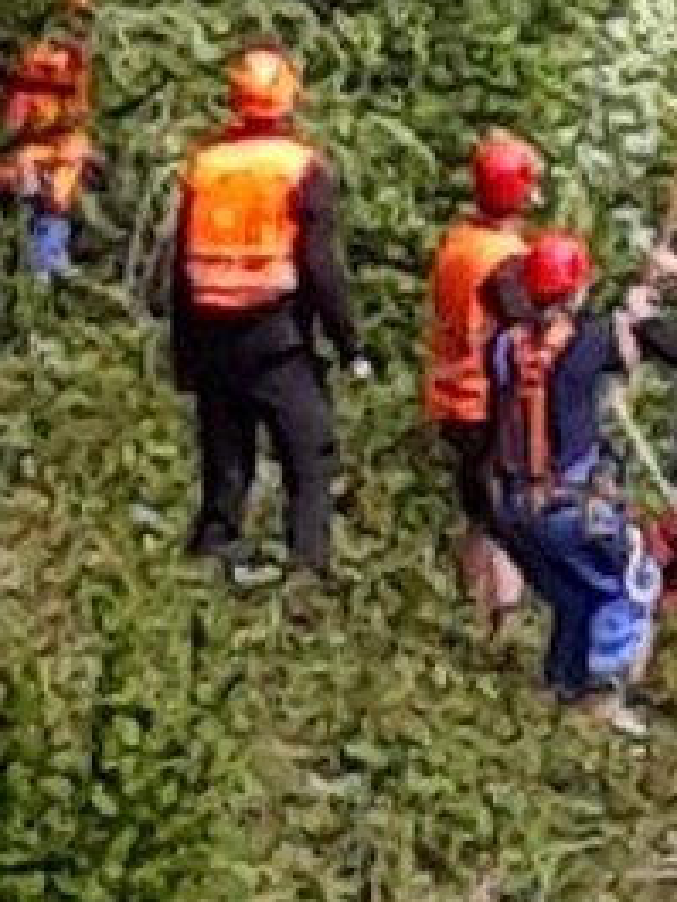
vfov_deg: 10.0
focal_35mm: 163
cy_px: -1532
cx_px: 1820
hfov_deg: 8.1
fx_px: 4247
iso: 40
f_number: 1.7
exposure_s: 1/684
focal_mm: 3.71
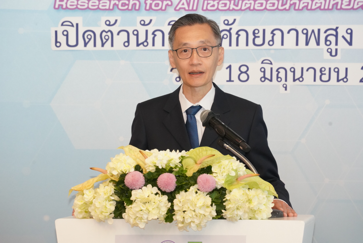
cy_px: 122
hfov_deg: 10.3
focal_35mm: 200
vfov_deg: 6.9
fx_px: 2018
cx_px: 182
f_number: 8
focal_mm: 200
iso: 10000
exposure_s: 1/125
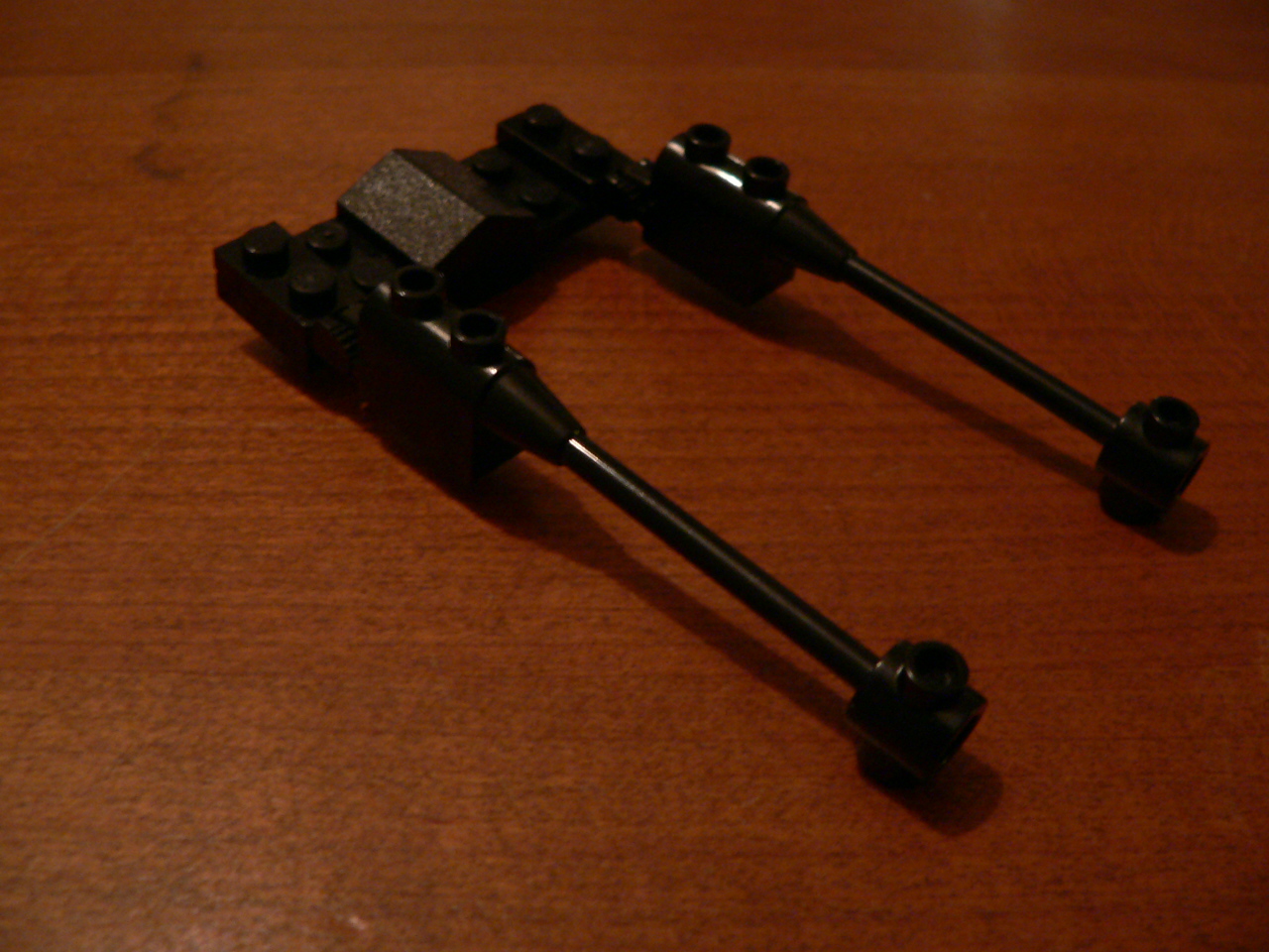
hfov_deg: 51.4
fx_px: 1320
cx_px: 634
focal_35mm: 36
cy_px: 476
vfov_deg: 39.7
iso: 200
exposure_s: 1/6
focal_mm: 6
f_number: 2.8
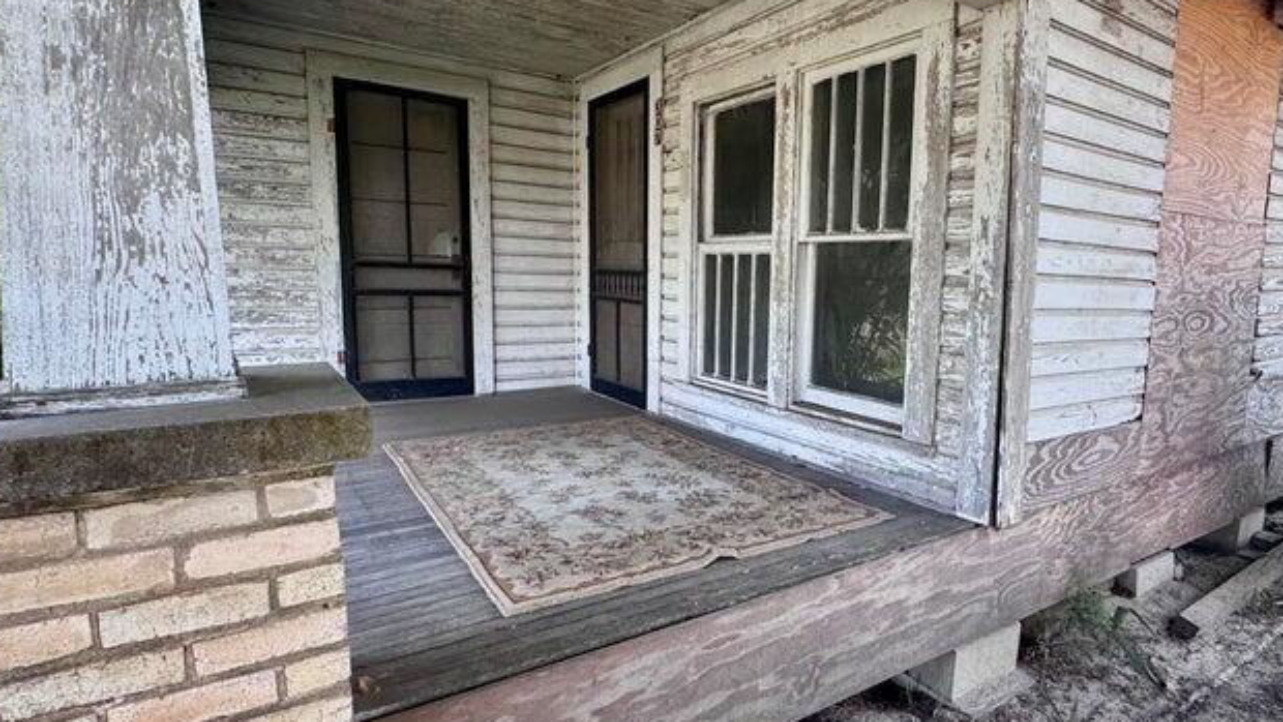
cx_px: 721
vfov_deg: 53.6
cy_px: 354
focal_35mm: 21
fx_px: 715
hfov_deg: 83.4
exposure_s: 1/99
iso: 50
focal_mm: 2.22
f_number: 2.2
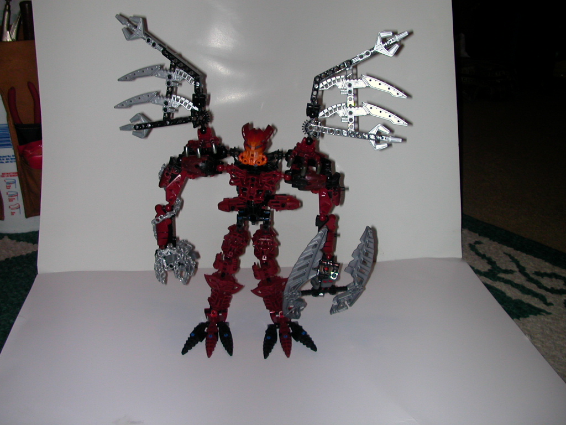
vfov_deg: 38.7
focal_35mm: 37
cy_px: 212
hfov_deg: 50.1
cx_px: 283
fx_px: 605
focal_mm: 5.6
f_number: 2.7
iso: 100
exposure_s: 1/59.9
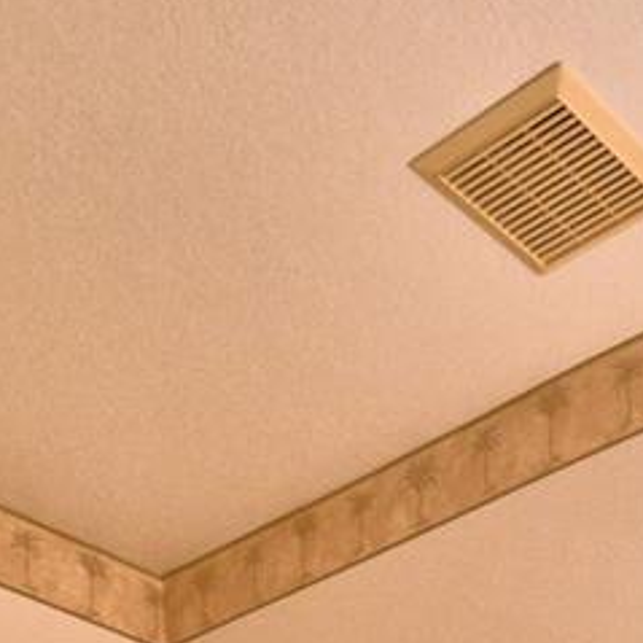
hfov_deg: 26.2
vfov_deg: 18.6
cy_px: 1251
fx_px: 1345
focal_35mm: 64
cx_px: 549
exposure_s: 1/50
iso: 400
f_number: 4.5
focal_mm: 10
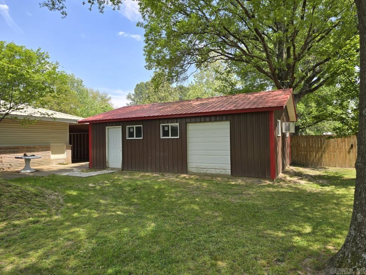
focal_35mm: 23
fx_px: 243
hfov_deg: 73.9
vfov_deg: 58.9
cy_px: 138
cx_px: 183
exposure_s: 1/369
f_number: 1.7
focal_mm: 6.3
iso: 12
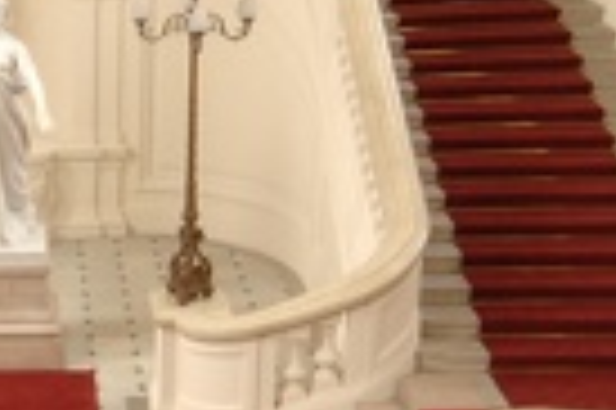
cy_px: 279
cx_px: -45
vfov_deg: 13.1
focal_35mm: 104
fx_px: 1777
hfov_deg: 18.9
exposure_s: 1/80
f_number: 5
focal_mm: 12
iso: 400
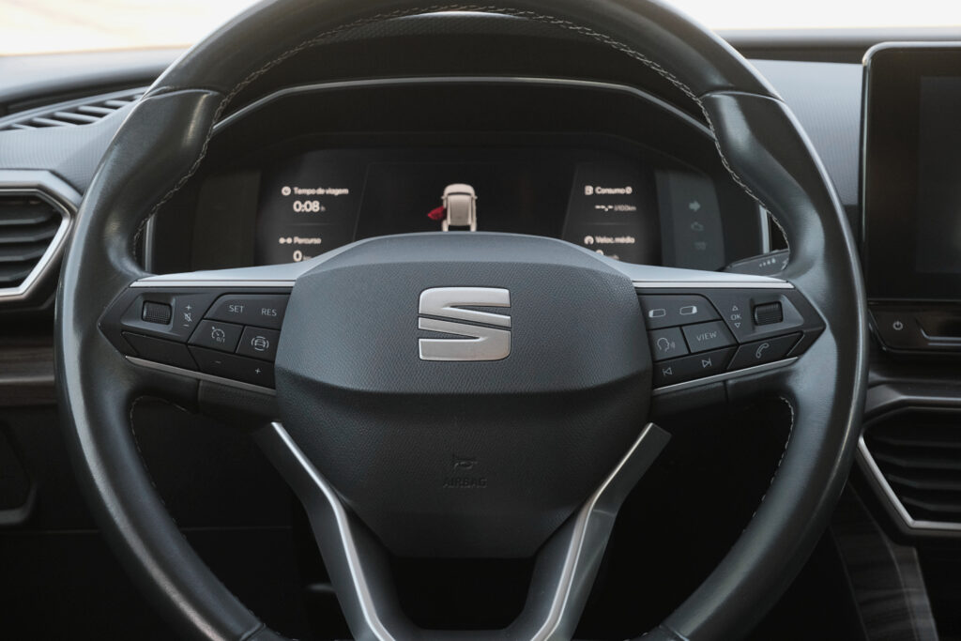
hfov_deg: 29.7
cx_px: 480
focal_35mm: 68
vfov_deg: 20.0
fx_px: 1815
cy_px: 320
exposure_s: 1/160
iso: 2000
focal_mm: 45
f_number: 7.1
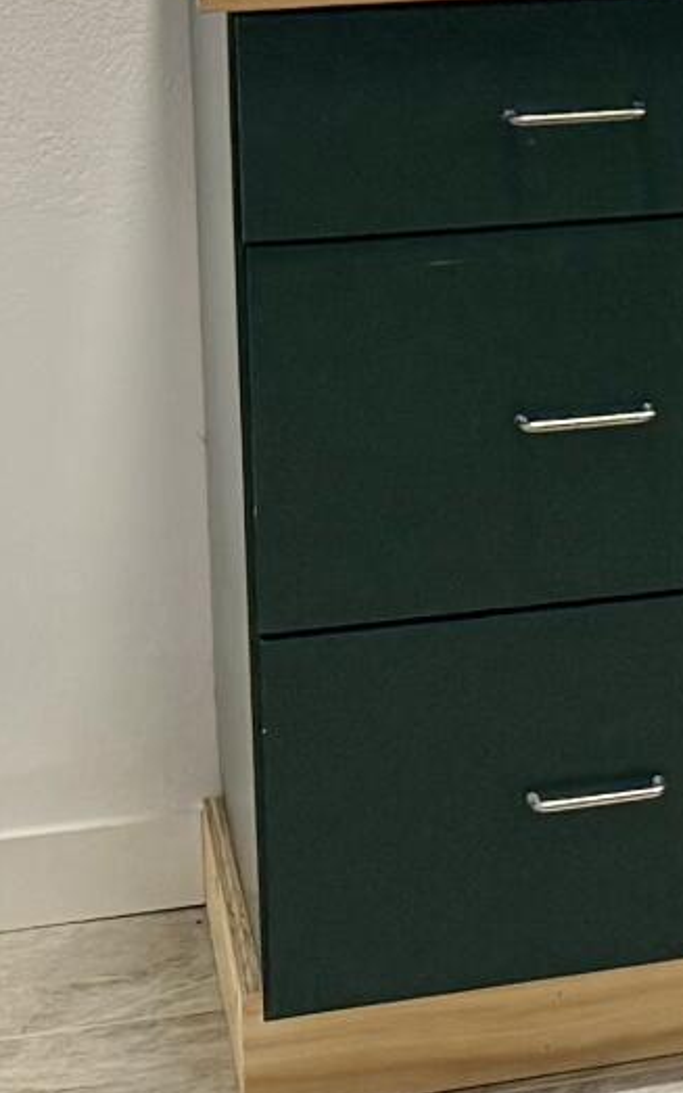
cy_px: -186
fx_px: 4347
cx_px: 2678
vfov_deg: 13.9
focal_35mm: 146
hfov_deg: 7.0
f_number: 1.78
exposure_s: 1/120
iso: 160
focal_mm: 6.76
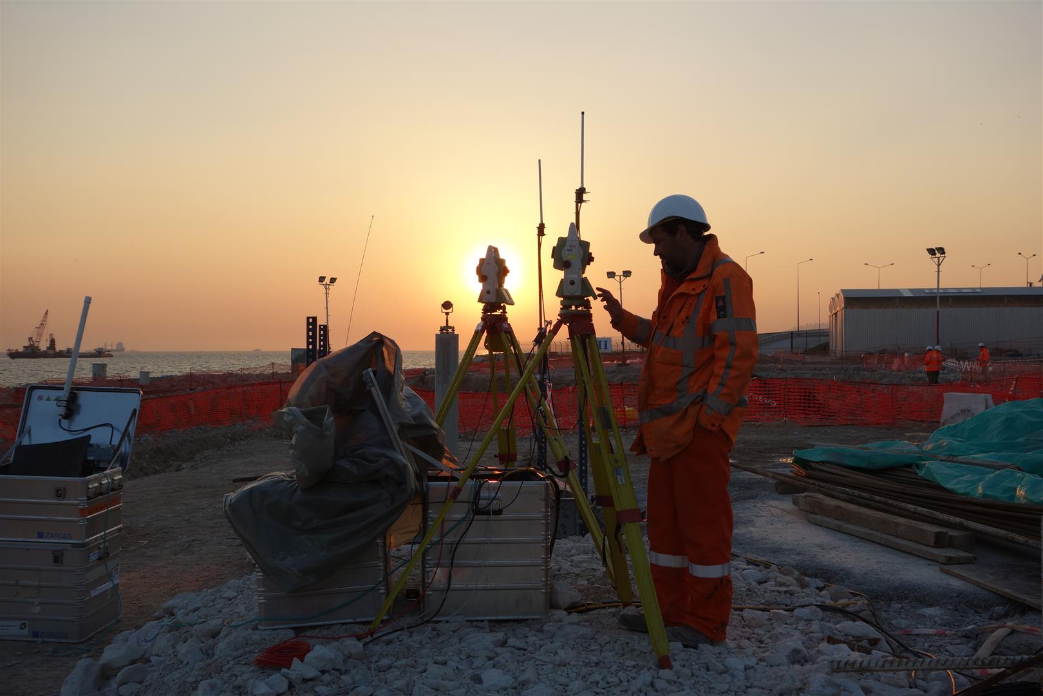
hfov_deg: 50.7
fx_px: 1101
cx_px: 522
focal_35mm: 38
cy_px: 348
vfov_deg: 35.1
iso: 125
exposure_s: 1/250
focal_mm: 14.23
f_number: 5.6
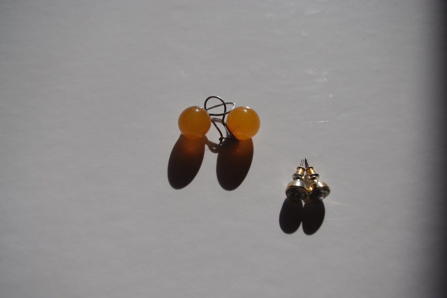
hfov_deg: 55.8
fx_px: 422
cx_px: 224
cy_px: 149
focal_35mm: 34
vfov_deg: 38.9
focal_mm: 23.13
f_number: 5
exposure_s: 1/1600
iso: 200
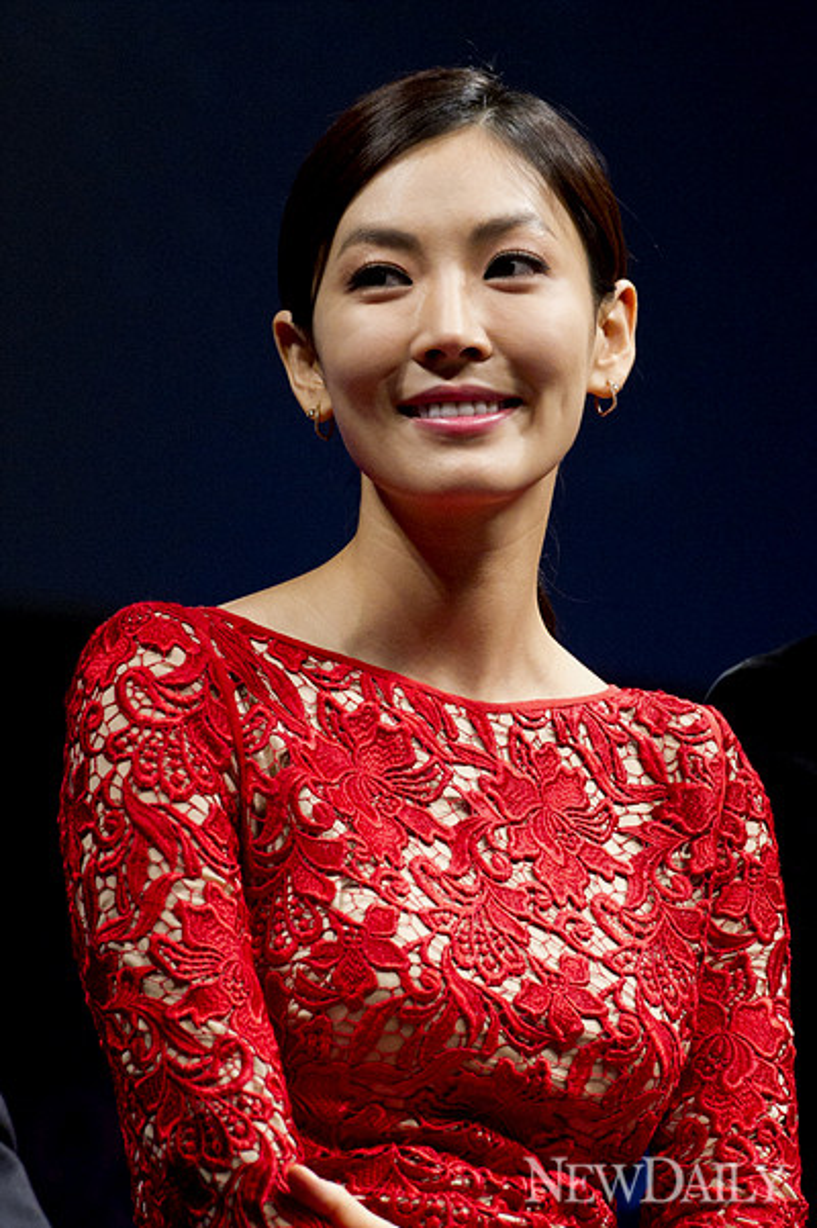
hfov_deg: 6.9
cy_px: 614
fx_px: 6816
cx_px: 408
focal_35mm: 200
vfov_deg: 10.3
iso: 3200
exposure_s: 1/1250
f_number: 5.6
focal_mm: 200
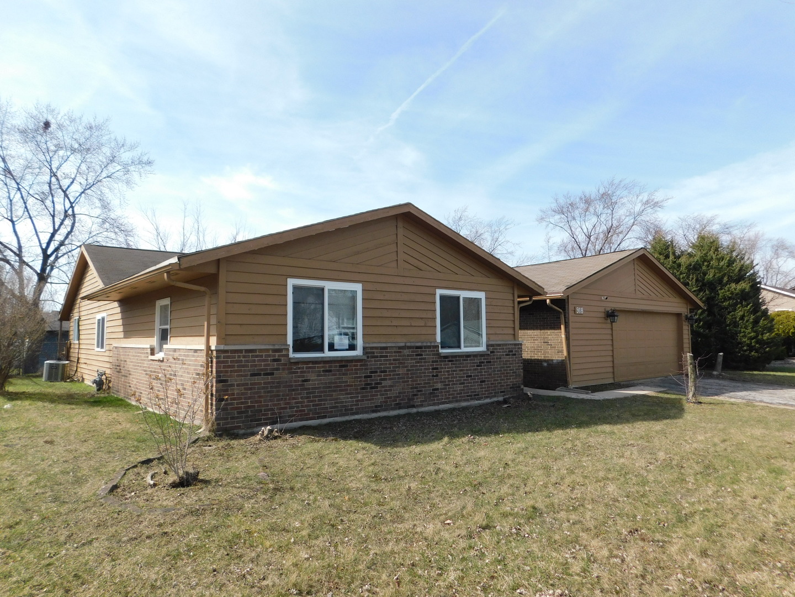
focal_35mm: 23
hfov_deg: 73.9
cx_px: 398
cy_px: 298
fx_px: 528
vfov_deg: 58.9
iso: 125
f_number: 3
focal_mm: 4
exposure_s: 1/1000
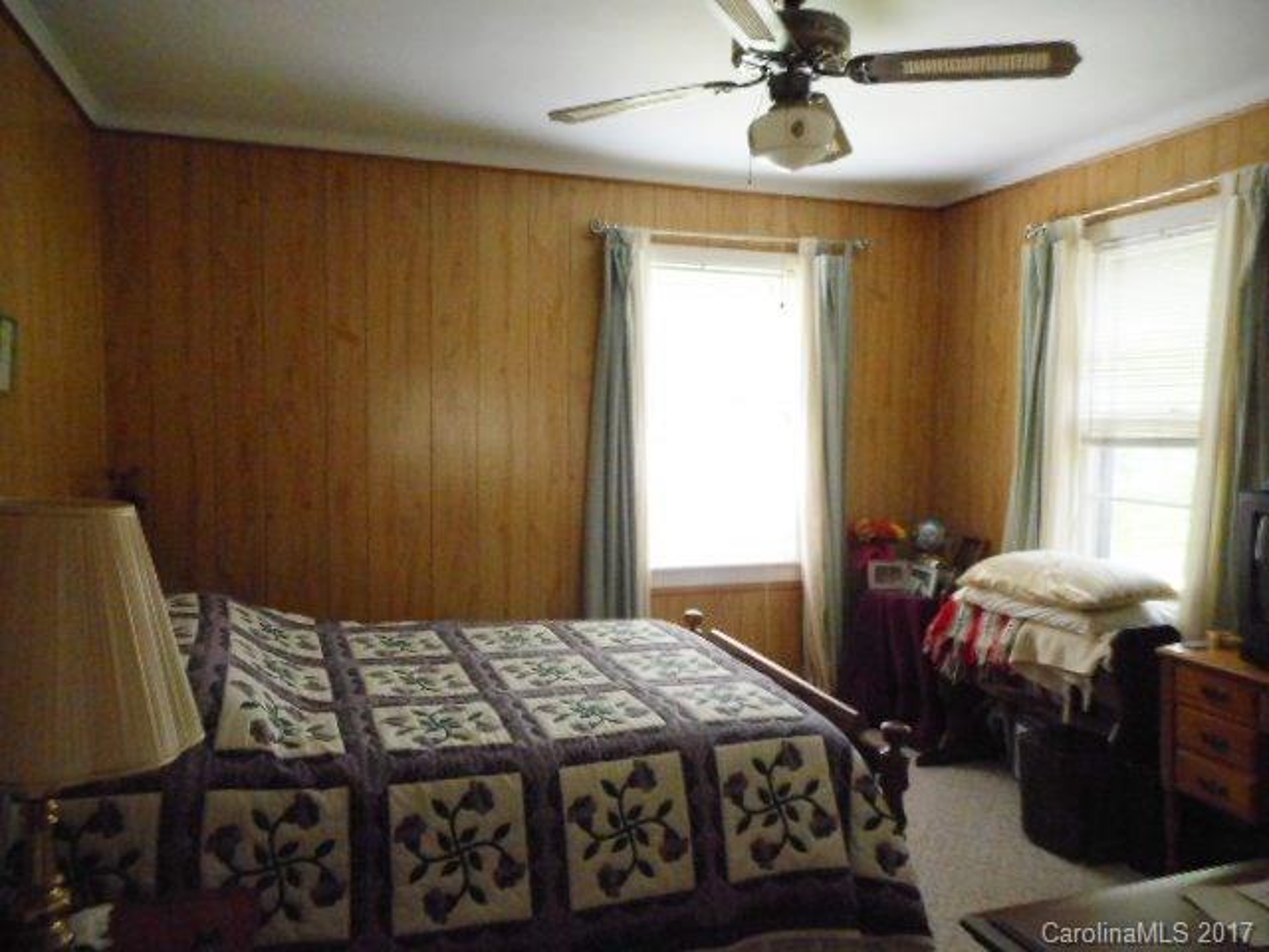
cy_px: 476
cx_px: 634
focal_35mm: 25
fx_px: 916
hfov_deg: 69.4
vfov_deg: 54.9
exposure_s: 1/25
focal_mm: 4.5
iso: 400
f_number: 3.7
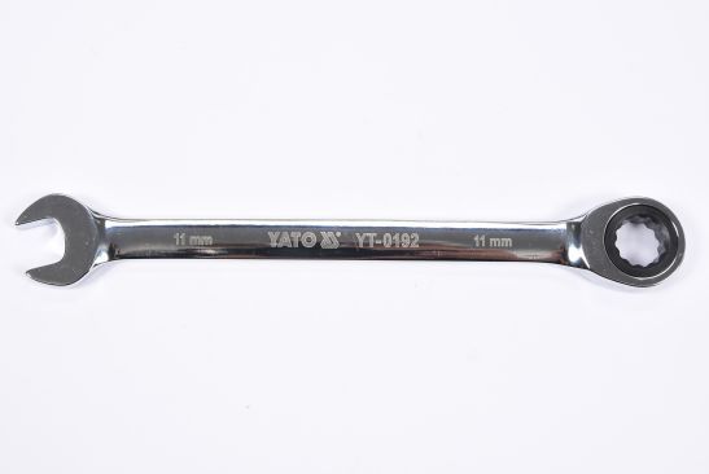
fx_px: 1479
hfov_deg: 27.0
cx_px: 354
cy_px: 237
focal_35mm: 75
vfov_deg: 18.2
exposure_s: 1/125
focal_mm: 50
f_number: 14
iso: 250
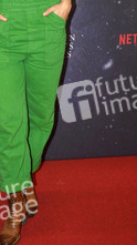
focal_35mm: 89
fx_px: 576
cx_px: 13
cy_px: 41
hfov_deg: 13.4
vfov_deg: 23.5
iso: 640
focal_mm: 47
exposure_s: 1/200
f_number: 5.6
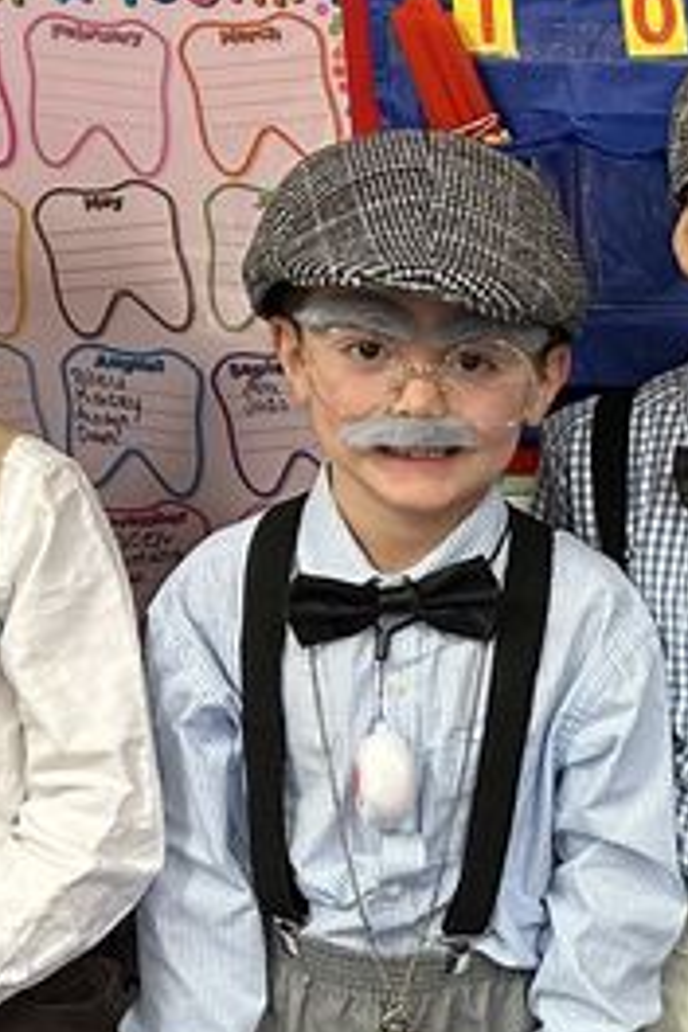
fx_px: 2780
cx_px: 1102
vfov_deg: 20.8
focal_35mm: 97
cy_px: 833
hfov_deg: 13.2
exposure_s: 1/60
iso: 250
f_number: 1.78
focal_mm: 6.86
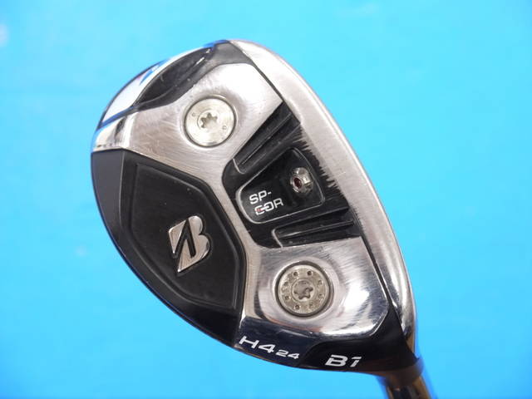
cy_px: 200
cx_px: 266
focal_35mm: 84
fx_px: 1291
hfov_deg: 23.3
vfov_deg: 17.6
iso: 800
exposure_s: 1/60
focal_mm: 42
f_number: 5.6
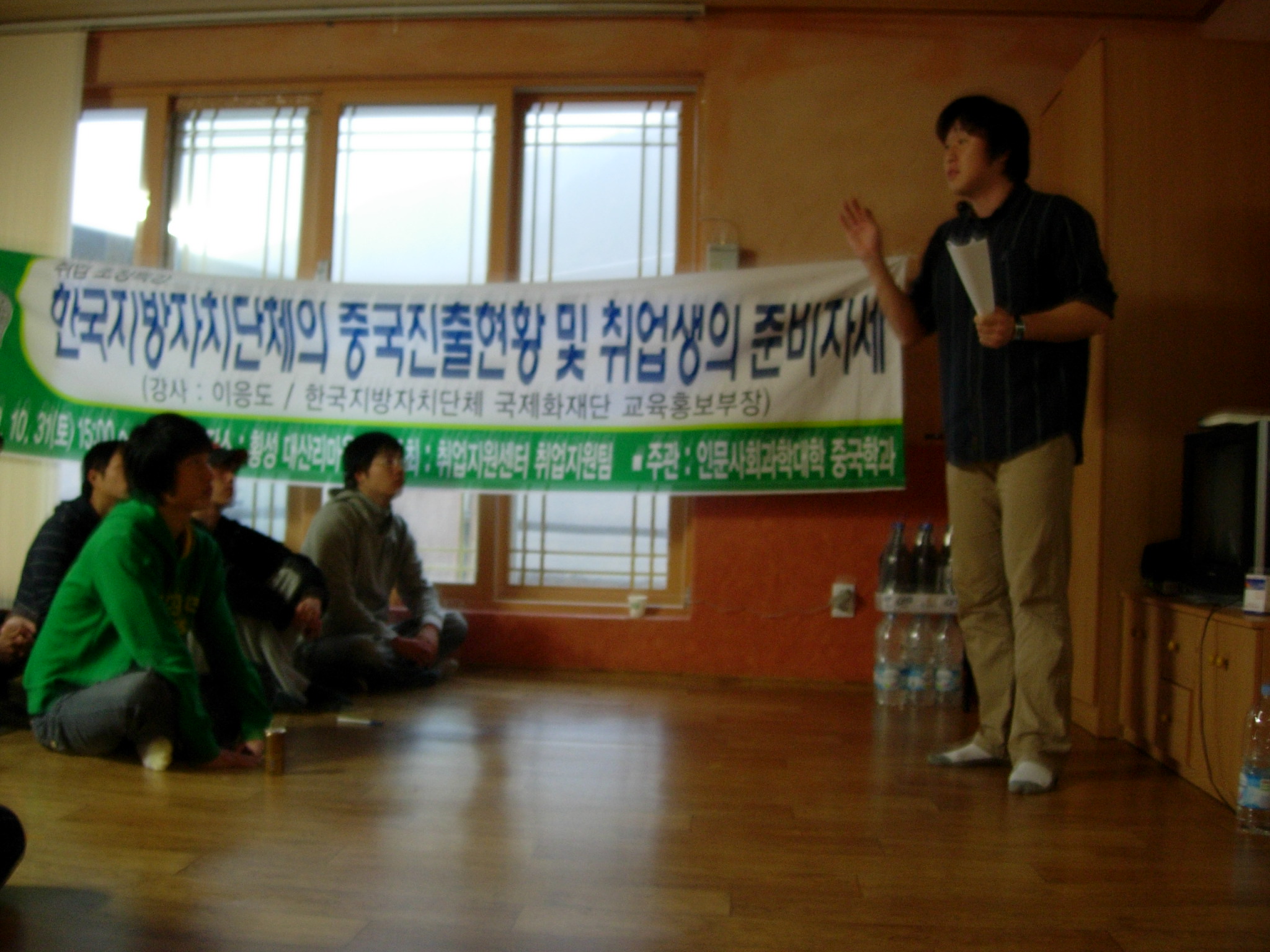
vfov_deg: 37.7
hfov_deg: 49.0
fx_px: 1394
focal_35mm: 38
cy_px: 476
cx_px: 635
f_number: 2.8
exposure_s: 1/4
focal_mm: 7.8
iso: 133
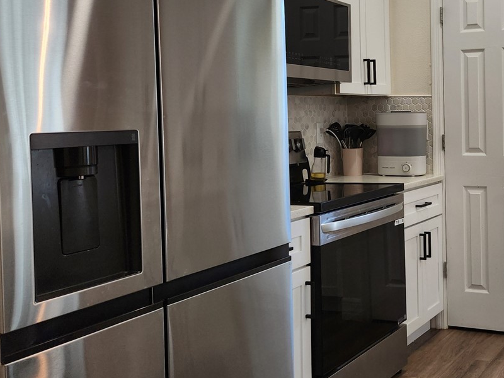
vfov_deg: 31.3
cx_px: 446
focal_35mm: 46
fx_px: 670
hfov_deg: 38.6
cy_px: 133
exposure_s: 1/120
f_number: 1.8
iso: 64
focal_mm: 5.4
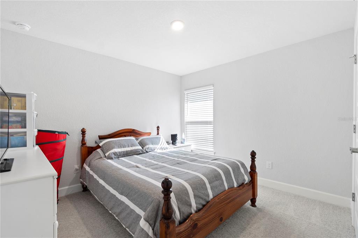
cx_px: 179
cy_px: 119
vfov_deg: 77.3
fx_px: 149
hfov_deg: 100.4
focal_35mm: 15
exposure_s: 1/2.5
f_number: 8
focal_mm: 10
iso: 100
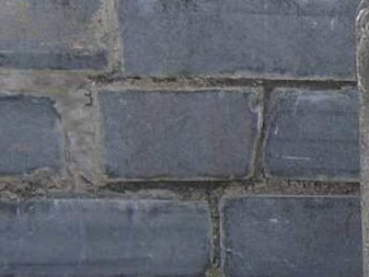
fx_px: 2165
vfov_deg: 7.3
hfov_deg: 9.5
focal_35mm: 203
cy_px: 88
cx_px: 566
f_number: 3.3
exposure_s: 1/160
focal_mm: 8.9
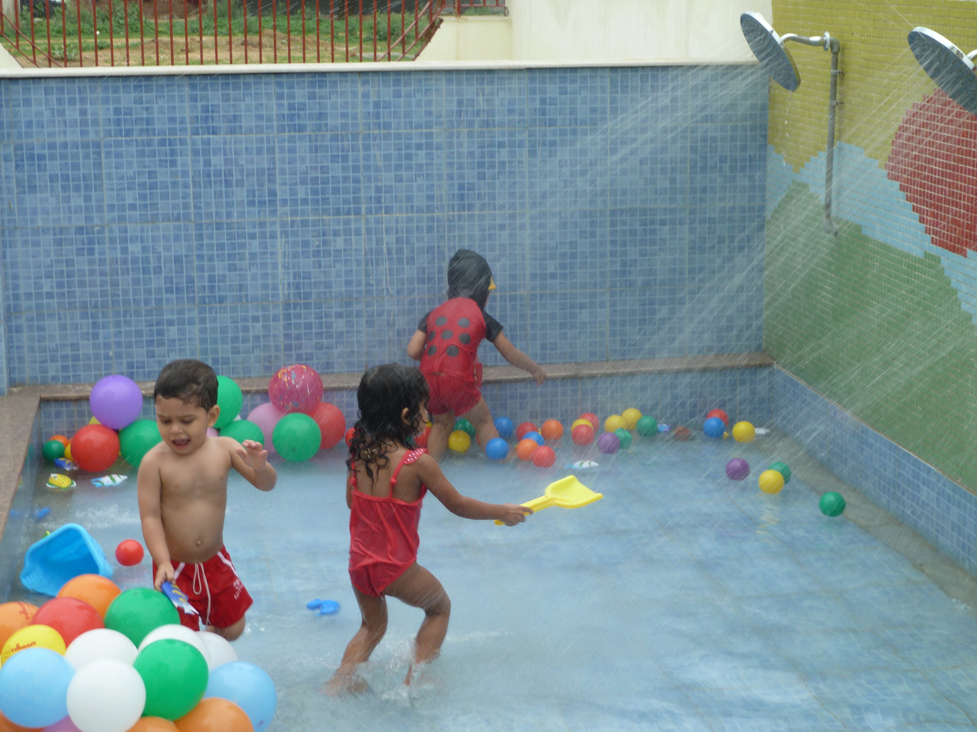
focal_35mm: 63
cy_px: 366
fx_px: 1778
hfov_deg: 30.7
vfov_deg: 23.3
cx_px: 488
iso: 80
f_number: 4
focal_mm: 10.3
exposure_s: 1/250
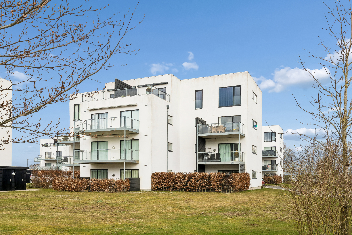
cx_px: 176
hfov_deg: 60.3
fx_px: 303
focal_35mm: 31
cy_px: 118
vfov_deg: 42.3
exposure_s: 1/500
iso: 400
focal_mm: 31
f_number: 10
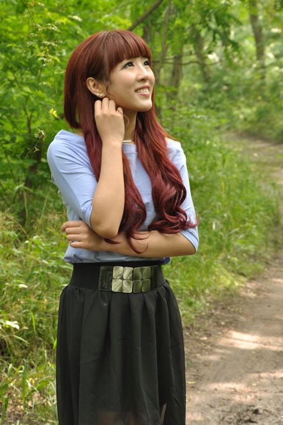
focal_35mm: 158
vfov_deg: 13.1
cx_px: 142
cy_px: 212
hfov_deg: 8.7
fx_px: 1862
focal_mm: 105
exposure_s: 1/13
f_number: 10
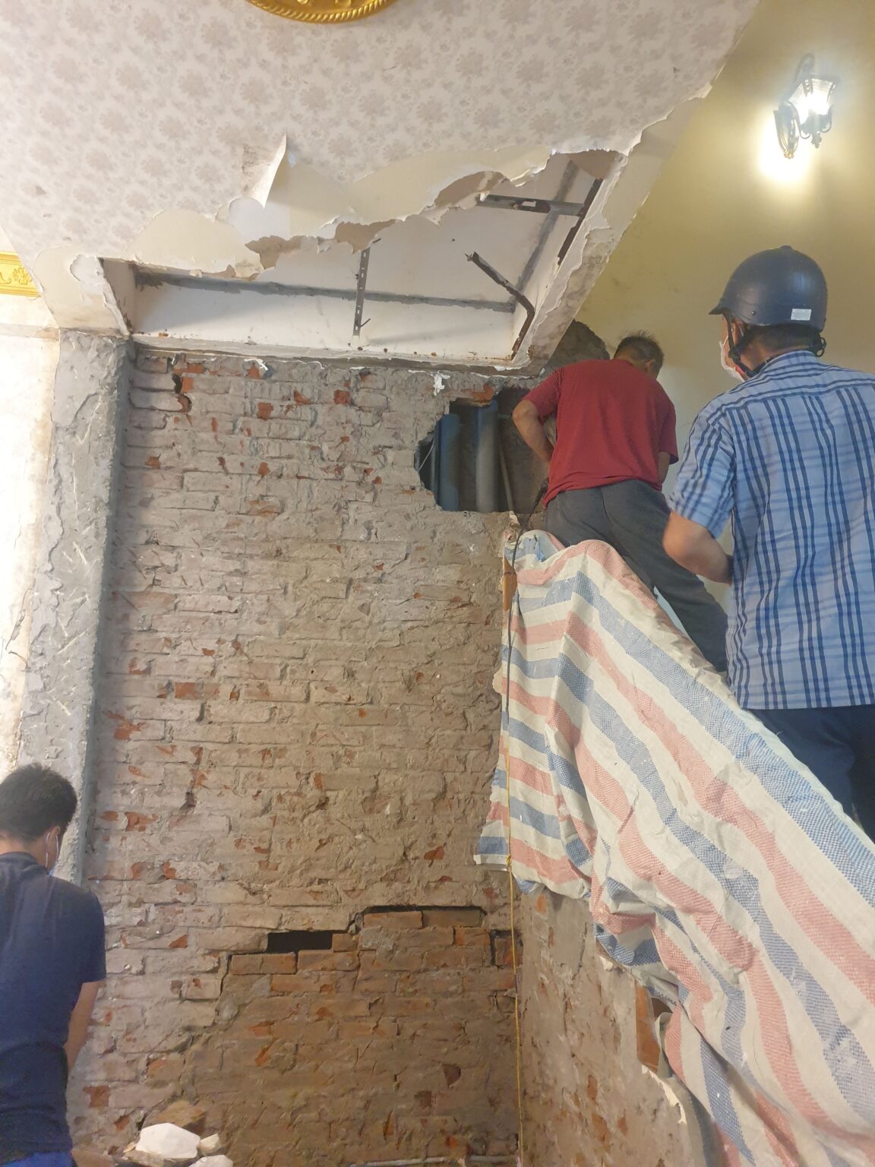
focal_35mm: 26
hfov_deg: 53.1
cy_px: 584
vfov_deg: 67.3
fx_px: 876
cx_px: 438
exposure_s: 1/50
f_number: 1.5
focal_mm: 4.3
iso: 320
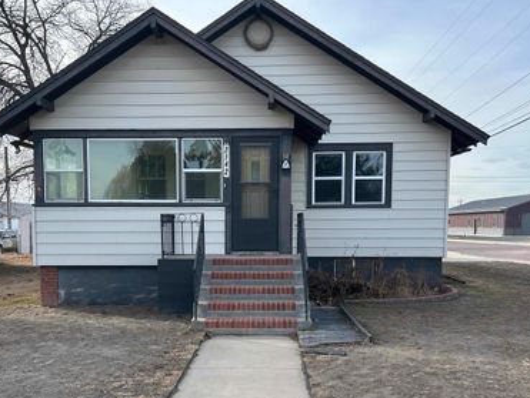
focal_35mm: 35
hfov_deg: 52.5
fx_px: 536
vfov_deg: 40.3
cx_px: 233
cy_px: 265
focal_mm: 5.7
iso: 50
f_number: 1.5
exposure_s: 1/1000
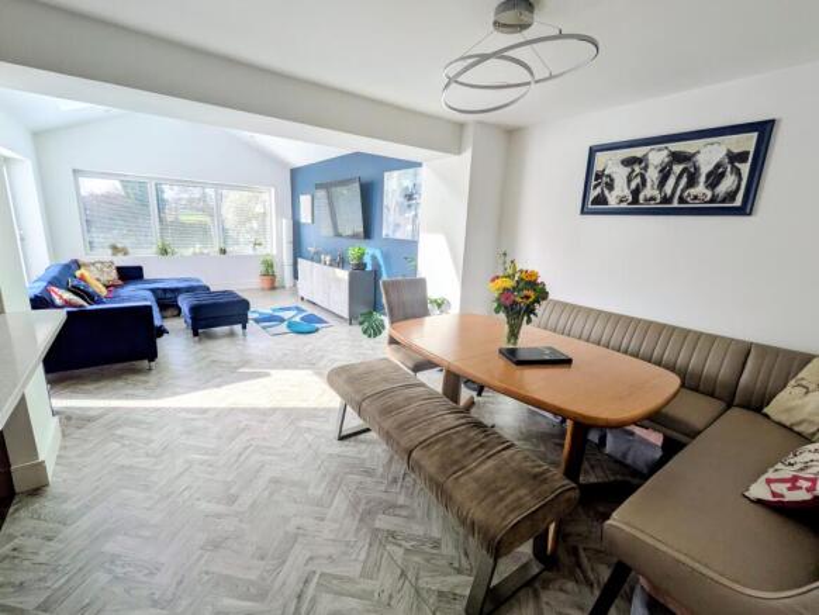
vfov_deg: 85.7
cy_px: 308
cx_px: 410
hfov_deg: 102.0
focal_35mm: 14
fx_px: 331
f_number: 2.2
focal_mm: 1.83
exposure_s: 1/278
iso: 44
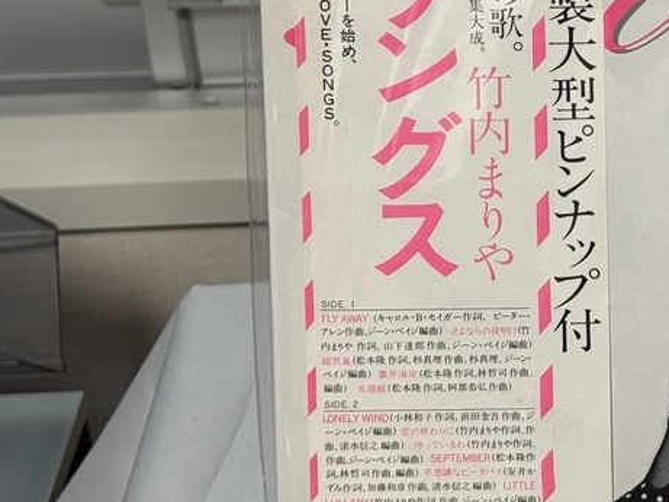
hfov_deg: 15.1
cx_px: 839
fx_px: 2416
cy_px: -25
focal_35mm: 125
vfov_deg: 11.7
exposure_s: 1/100
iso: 100
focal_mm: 6.76
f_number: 1.78
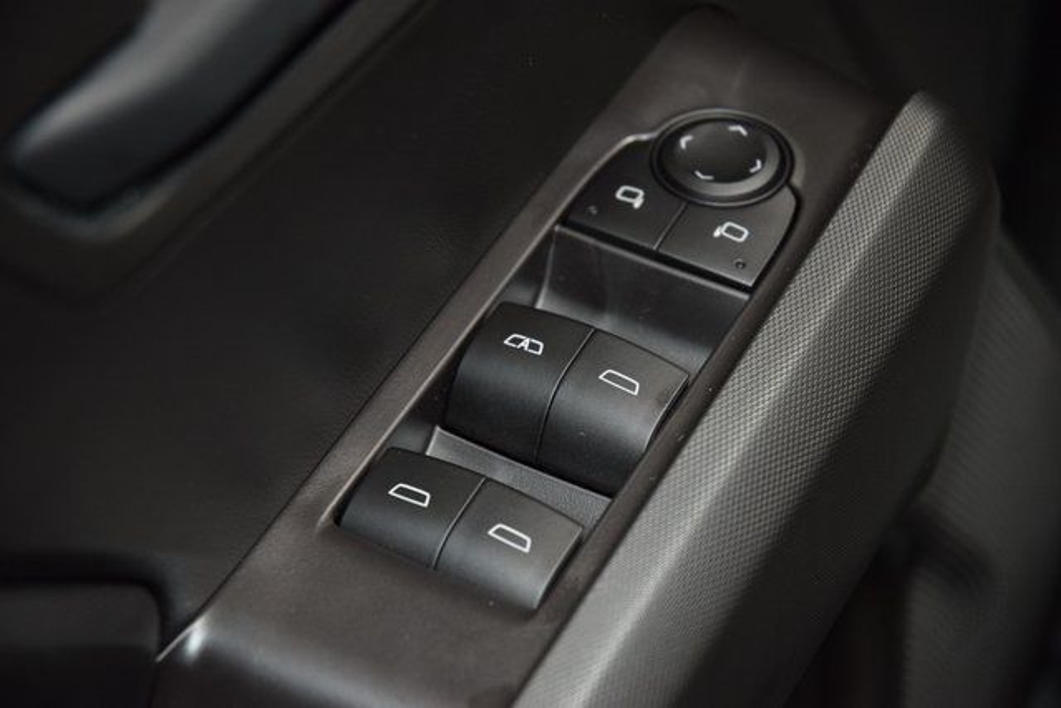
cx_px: 530
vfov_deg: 13.0
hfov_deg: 19.5
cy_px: 354
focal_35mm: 105
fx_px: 3095
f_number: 4.5
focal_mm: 70
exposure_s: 1/60
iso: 1600
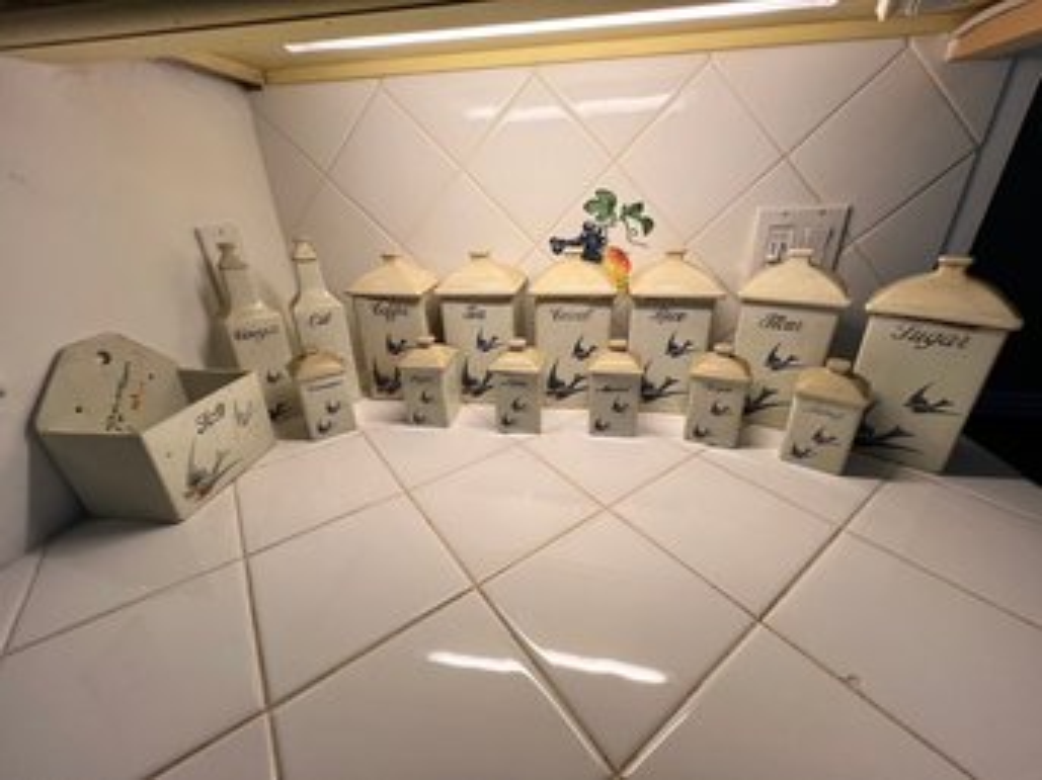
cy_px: 390
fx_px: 391
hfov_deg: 106.2
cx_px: 521
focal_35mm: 13
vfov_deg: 89.9
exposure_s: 1/120
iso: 64
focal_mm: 1.57
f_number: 1.8
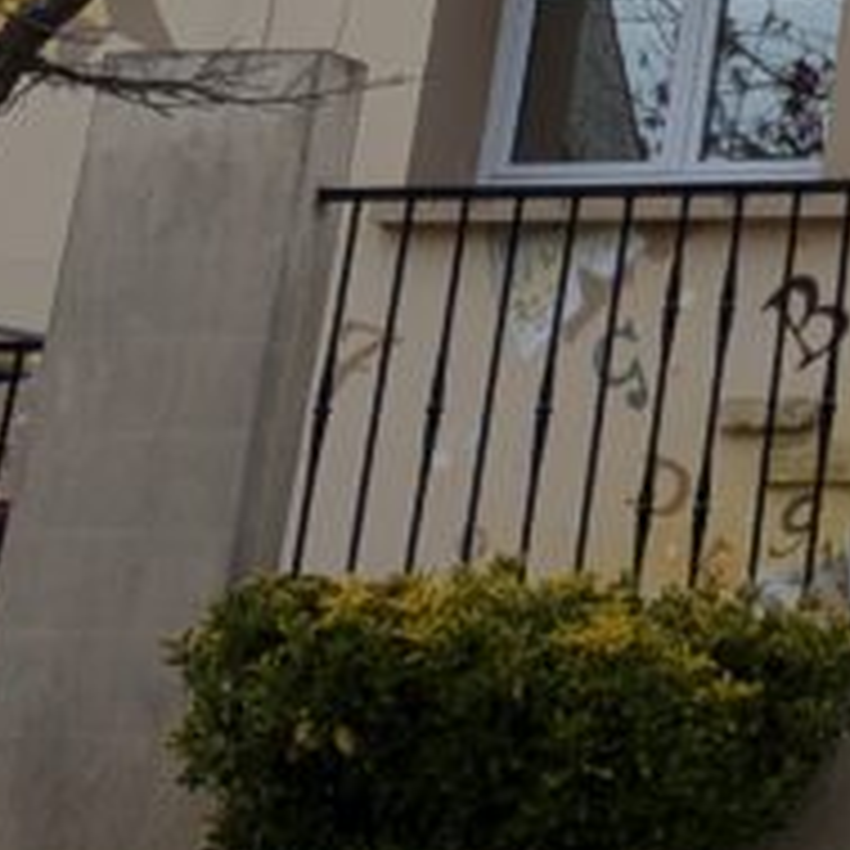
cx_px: 1772
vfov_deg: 13.2
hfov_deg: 12.9
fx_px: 3195
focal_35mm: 115
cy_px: -810
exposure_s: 1/924
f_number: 1.7
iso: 29
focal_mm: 4.53
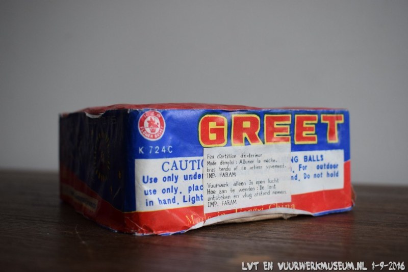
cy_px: 136
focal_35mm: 44
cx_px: 204
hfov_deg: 44.9
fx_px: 493
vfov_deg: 30.9
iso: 560
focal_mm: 29
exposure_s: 1/125
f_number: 5.6
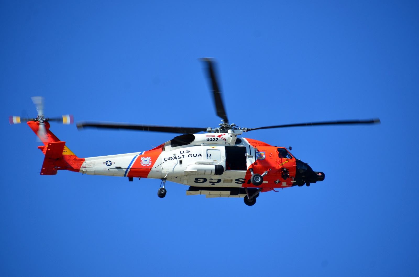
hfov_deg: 4.6
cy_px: 138
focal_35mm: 450
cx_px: 210
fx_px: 5226
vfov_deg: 3.0
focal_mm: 300
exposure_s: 1/400
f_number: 6.3
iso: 100
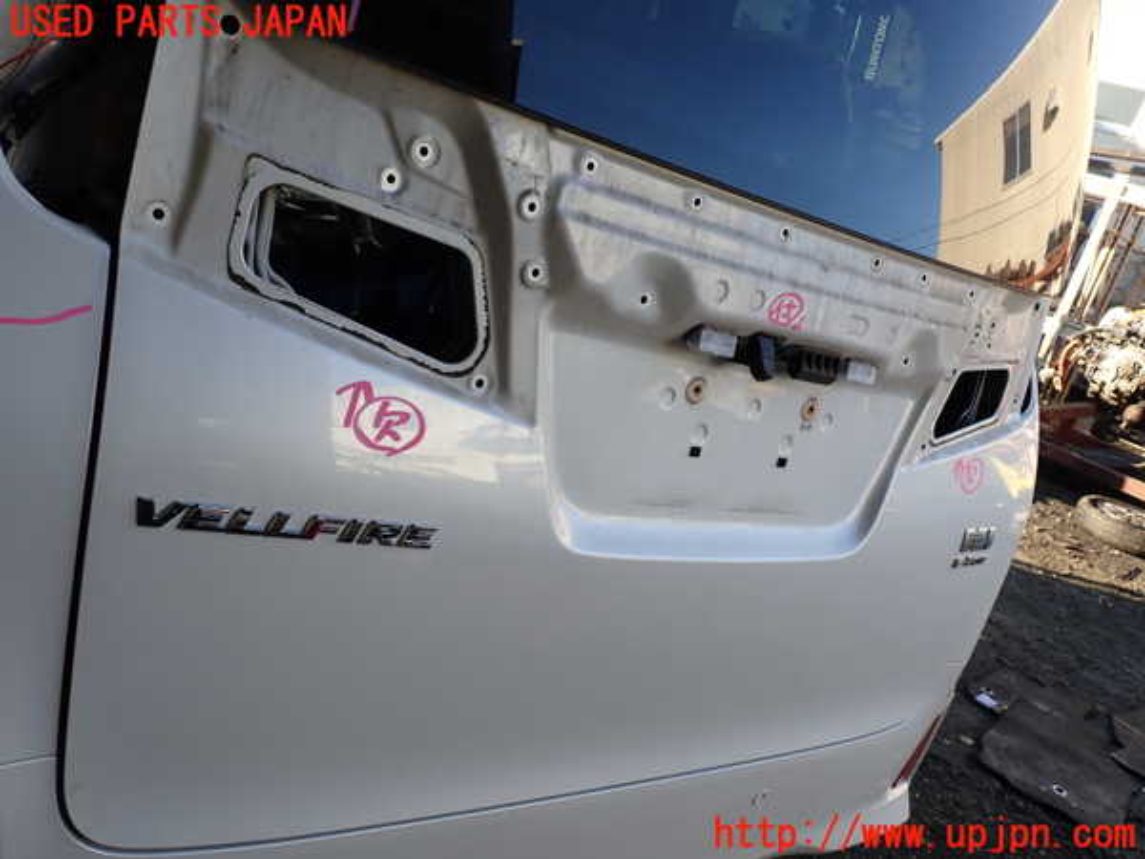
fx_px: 992
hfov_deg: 60.0
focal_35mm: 30
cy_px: 430
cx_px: 572
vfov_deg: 46.8
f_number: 3.2
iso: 100
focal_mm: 5.4
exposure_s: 1/200
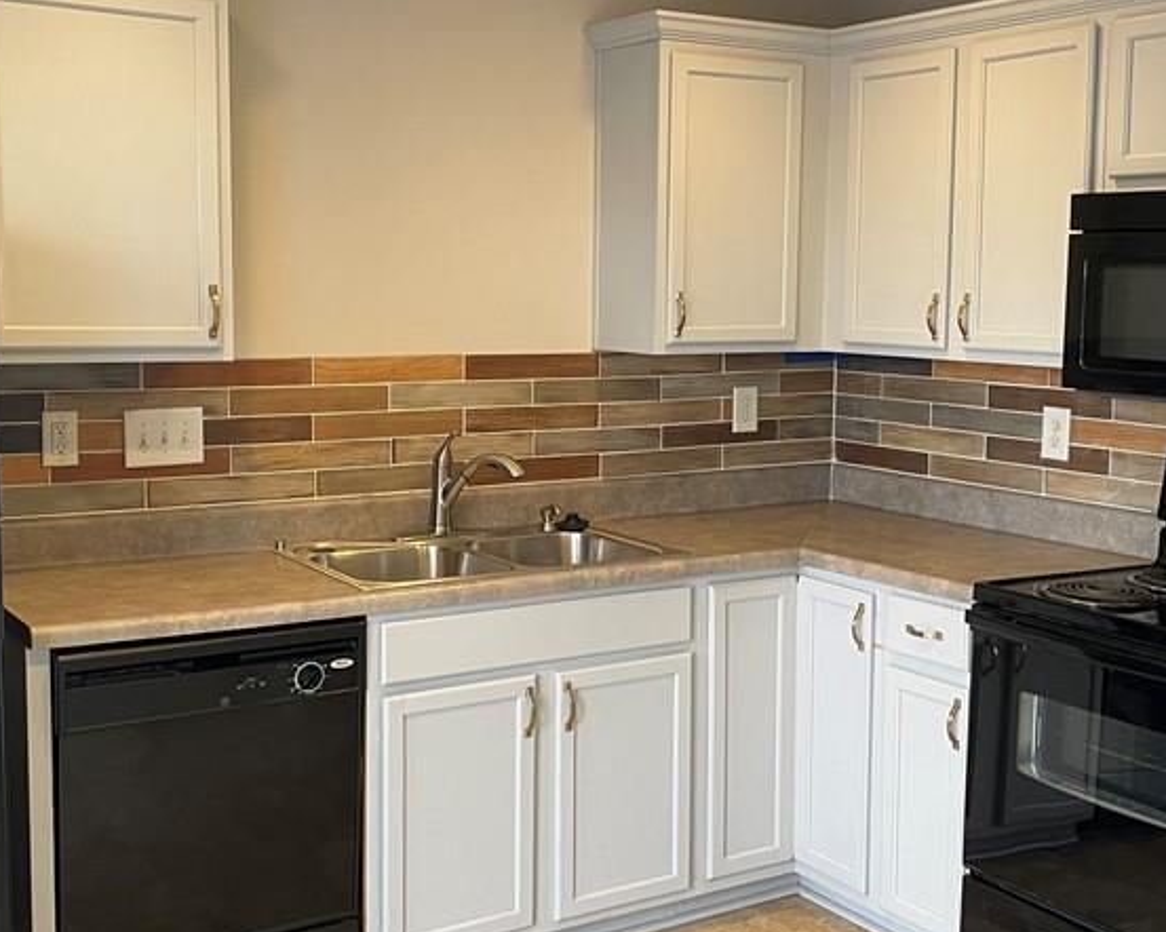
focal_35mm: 47
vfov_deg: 32.1
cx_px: 611
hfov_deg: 39.5
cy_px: 470
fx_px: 1621
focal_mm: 4.2
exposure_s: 1/60
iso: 125
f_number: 1.6
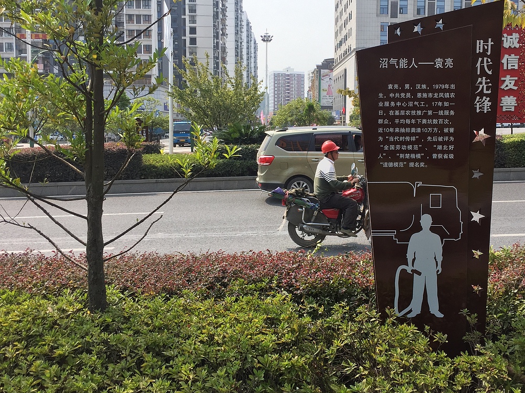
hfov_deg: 50.0
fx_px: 561
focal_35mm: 37
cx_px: 302
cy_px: 181
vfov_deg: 38.6
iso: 32
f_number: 2.2
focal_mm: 4.15
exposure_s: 1/1130
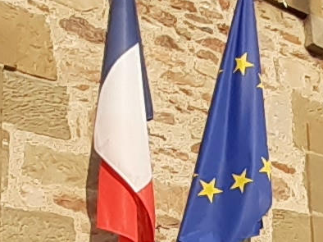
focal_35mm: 85
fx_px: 793
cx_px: 298
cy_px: 249
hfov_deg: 22.4
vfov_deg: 16.9
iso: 40
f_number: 2.2
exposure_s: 1/1451
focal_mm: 1.13
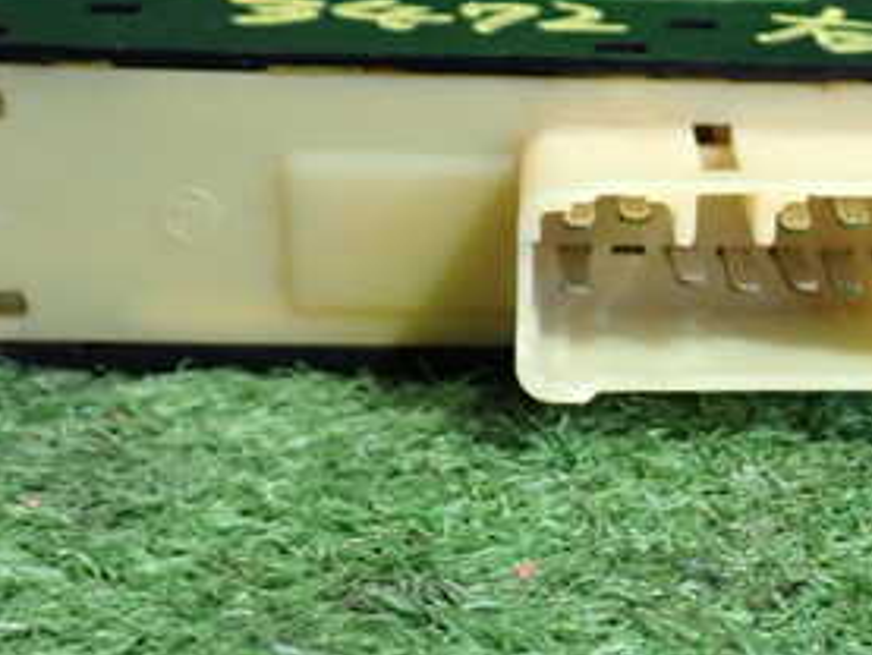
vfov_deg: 18.8
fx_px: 1966
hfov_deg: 24.5
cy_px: 460
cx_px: 733
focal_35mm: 78
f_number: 2.5
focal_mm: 6.37
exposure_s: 1/40
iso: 800
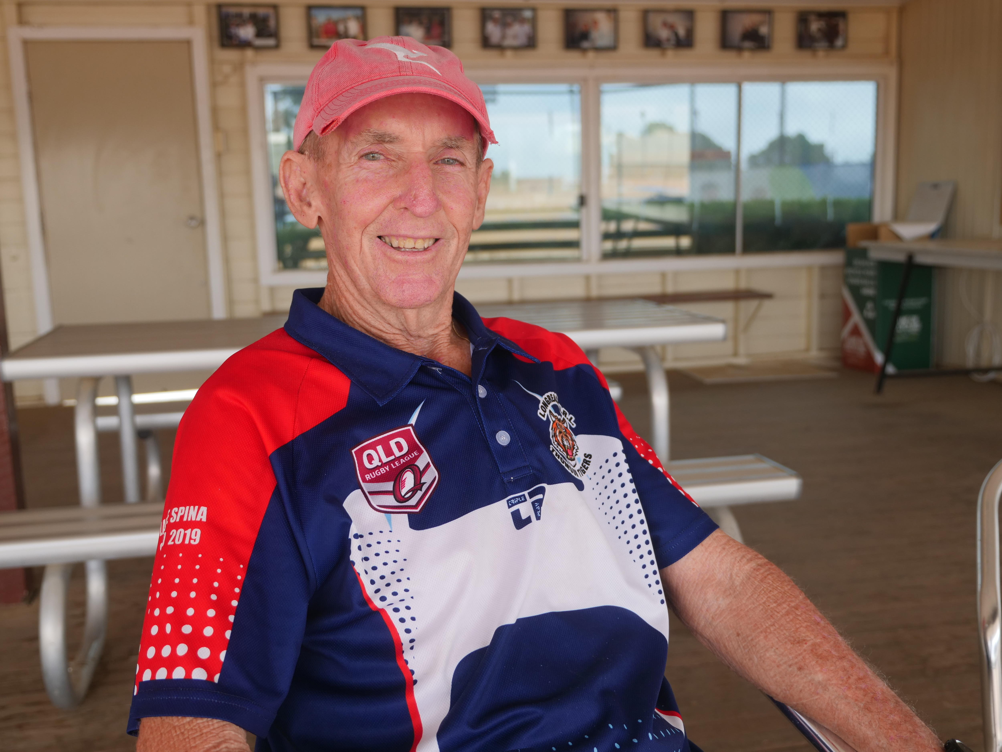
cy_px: 376
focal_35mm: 38
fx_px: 1100
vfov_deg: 37.7
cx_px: 501
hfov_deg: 49.0
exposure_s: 1/160
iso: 200
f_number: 2.8
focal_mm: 19
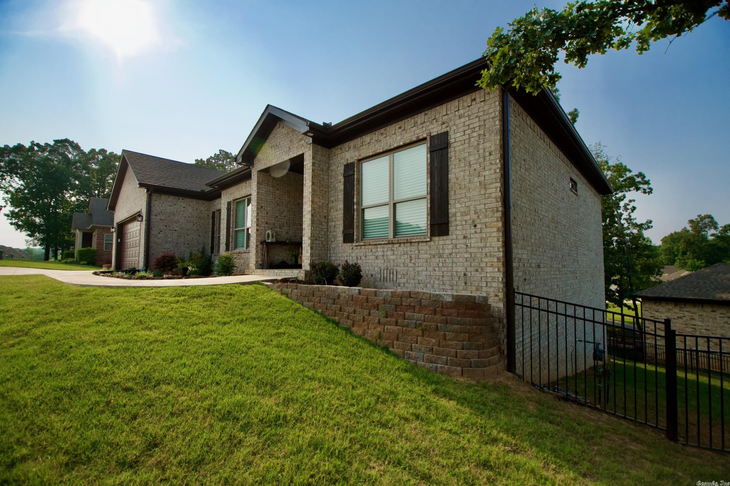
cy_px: 243
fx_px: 608
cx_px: 365
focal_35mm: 30
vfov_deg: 43.6
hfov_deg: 61.9
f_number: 5
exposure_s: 1/5000
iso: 320
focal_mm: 20
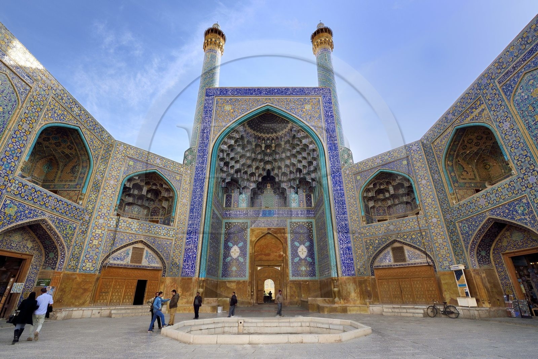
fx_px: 239
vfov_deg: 73.8
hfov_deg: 96.7
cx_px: 269
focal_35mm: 16
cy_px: 180
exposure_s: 1/250
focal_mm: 16
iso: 400
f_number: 14
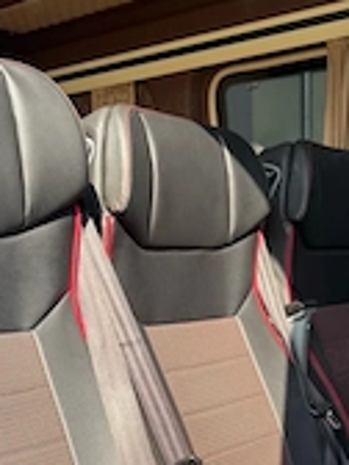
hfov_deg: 25.7
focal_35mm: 57
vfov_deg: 32.4
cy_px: 404
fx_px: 766
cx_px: 163
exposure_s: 1/943
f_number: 1.78
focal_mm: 6.76
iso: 100
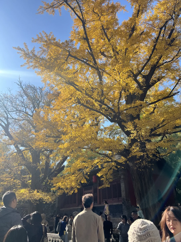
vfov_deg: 67.3
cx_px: 90
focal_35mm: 26
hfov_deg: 53.1
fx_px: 181
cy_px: 121
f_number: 1.5
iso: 50
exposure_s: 1/2404
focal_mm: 5.7
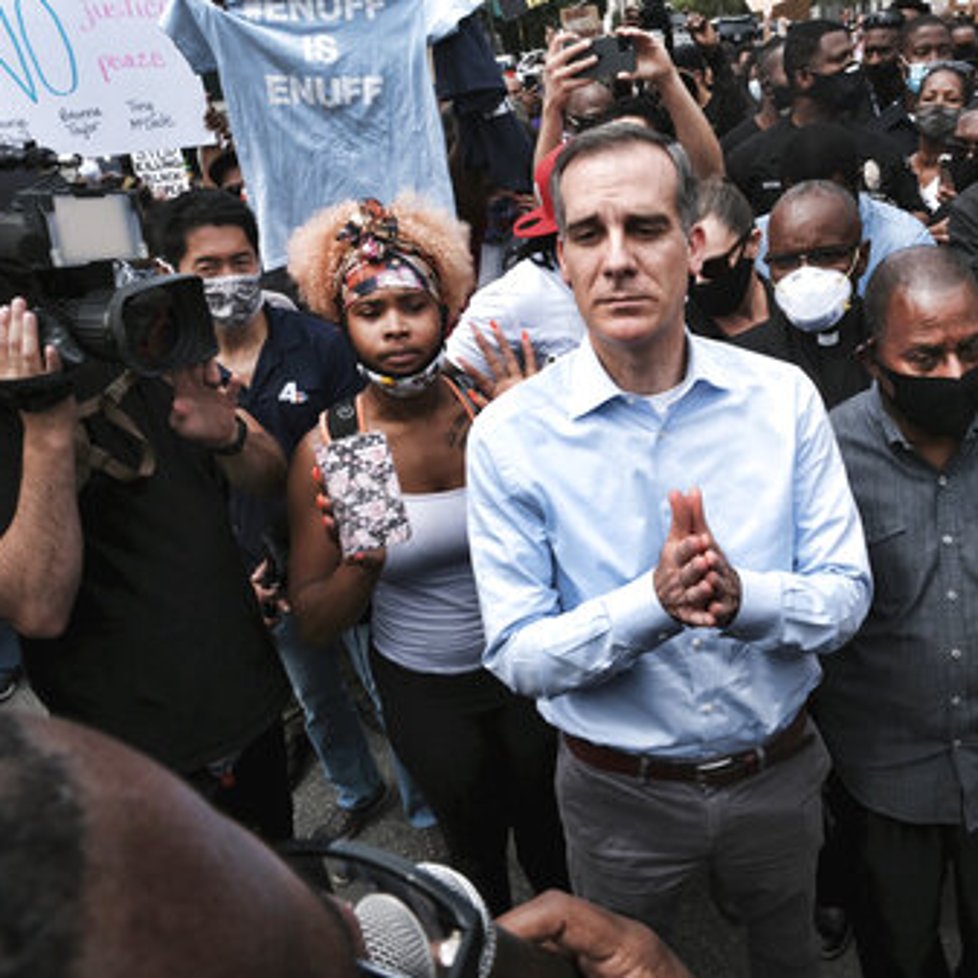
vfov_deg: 52.5
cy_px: 486
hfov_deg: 51.7
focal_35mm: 31
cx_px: 636
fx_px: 991
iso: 160
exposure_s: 1/250
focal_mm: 16
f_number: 8
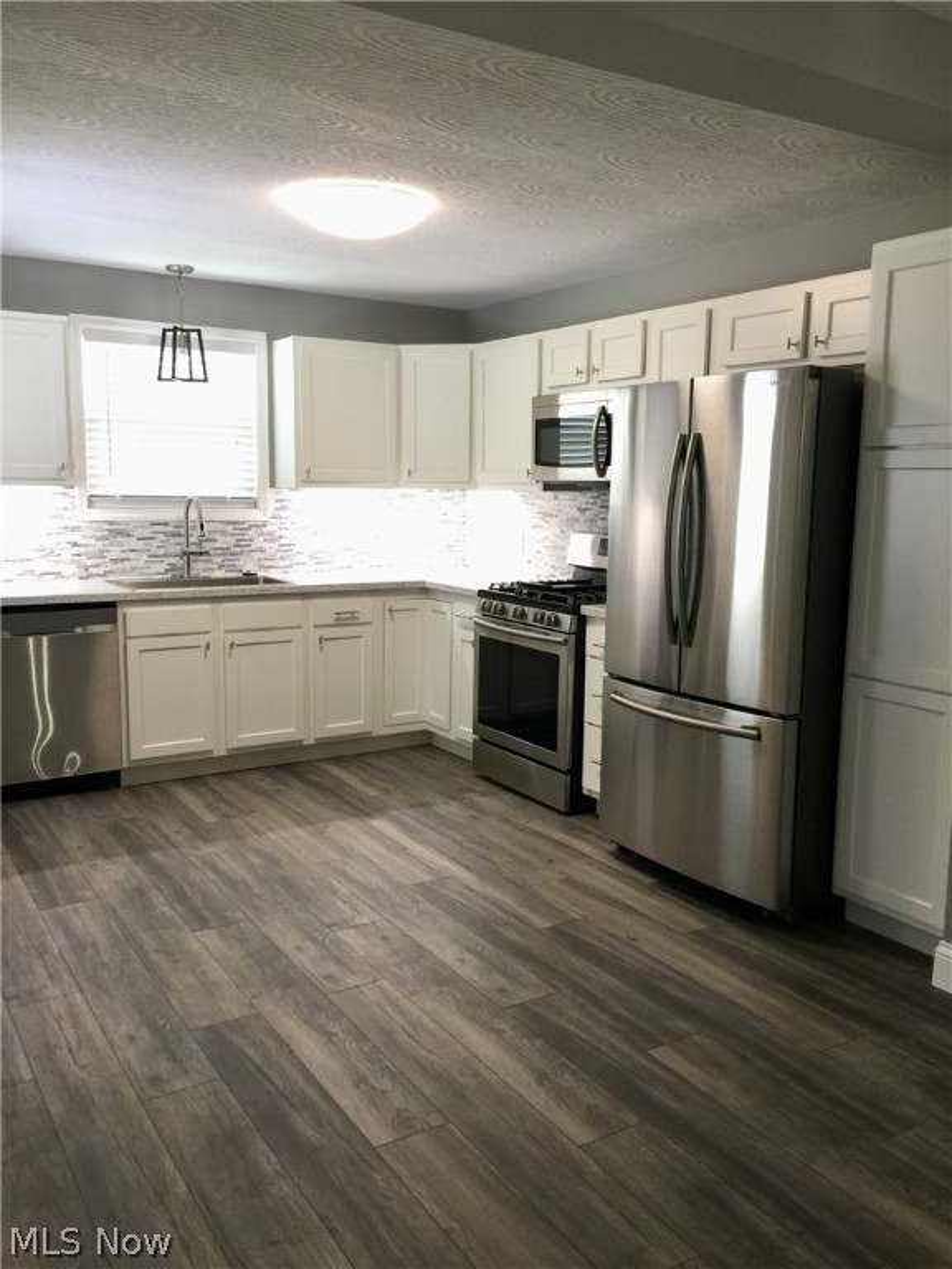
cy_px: 634
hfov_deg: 48.2
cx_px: 476
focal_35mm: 29
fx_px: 1063
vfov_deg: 61.7
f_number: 2.2
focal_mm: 4.15
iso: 50
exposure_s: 1/30
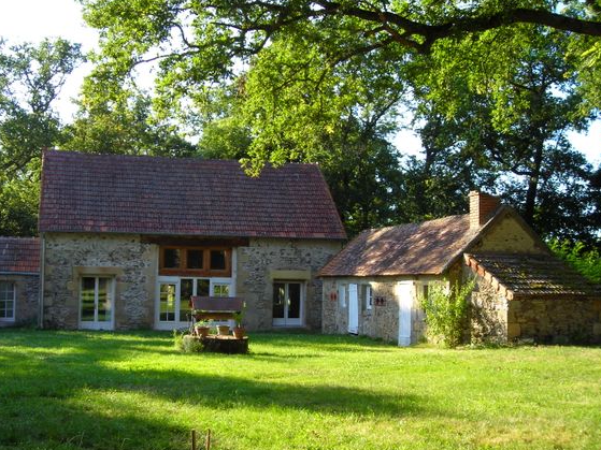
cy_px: 233
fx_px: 764
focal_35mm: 44
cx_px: 285
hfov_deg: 42.9
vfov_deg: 32.9
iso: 50
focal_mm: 6.8
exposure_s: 1/147
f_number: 3.3
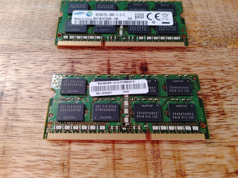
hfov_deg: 67.3
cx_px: 119
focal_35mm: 26
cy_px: 89
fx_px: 179
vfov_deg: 53.1
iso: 150
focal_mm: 4.81
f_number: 1.8
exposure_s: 1/100
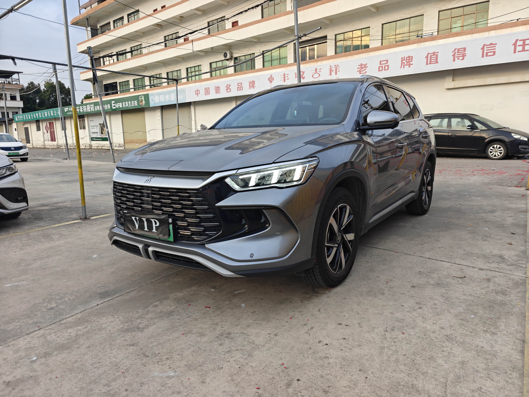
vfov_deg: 58.9
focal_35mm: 23
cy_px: 198
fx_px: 351
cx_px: 264
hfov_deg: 73.9
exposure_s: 1/388
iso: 80
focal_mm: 6.06
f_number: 1.6
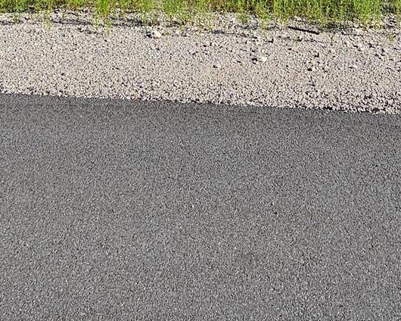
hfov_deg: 37.9
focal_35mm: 49
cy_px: -243
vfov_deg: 21.4
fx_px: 582
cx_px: 245
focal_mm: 2.2
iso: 50
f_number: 2.2
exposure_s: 1/2635
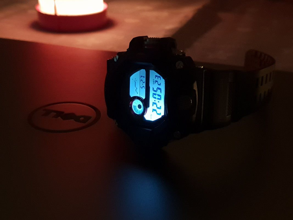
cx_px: 146
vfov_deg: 53.1
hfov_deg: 67.3
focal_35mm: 26
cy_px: 110
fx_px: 220
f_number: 1.5
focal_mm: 4.3
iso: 500
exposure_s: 1/10
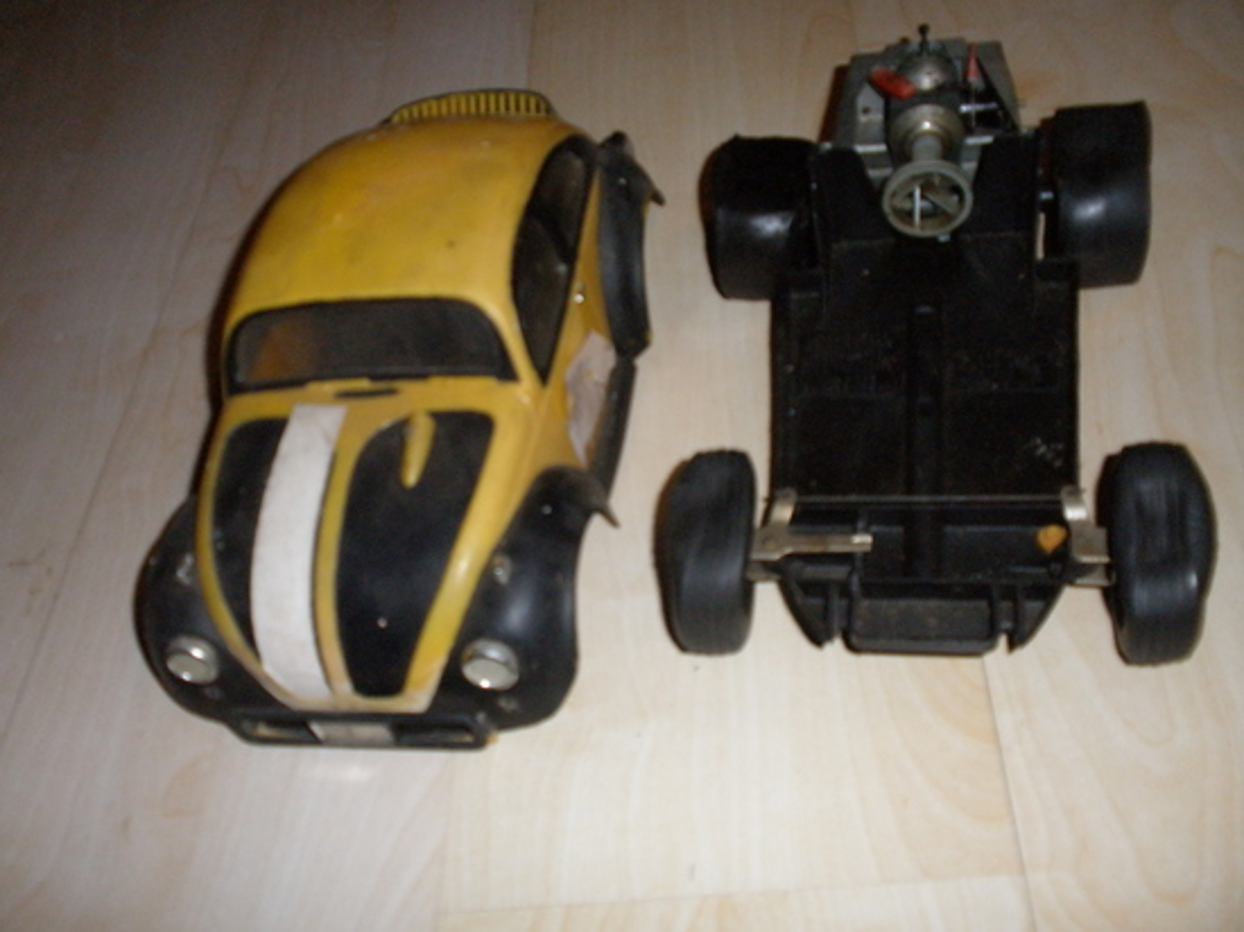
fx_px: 1329
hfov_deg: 50.2
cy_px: 466
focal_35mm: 37
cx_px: 622
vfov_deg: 38.6
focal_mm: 6.6
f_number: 3.5
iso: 200
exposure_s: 1/30
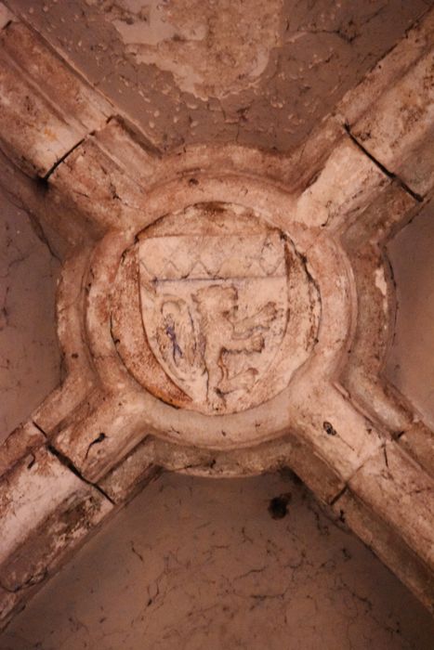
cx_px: 217
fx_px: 3931
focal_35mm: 218
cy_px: 325
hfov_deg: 6.3
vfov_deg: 9.5
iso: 12800
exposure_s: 1/125
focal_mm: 145
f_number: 5
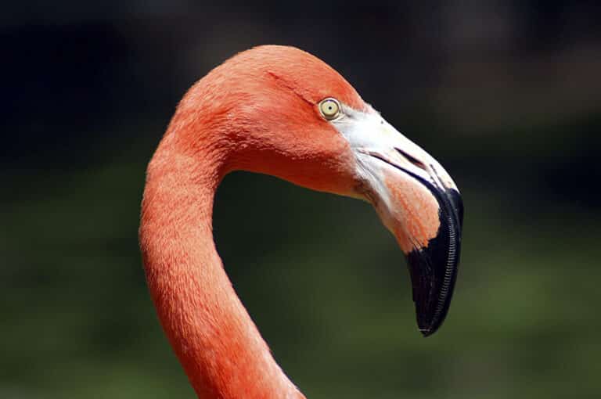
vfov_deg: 3.7
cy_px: 200
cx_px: 300
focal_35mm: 375
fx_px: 6252
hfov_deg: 5.5
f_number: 5.3
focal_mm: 250
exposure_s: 1/1250
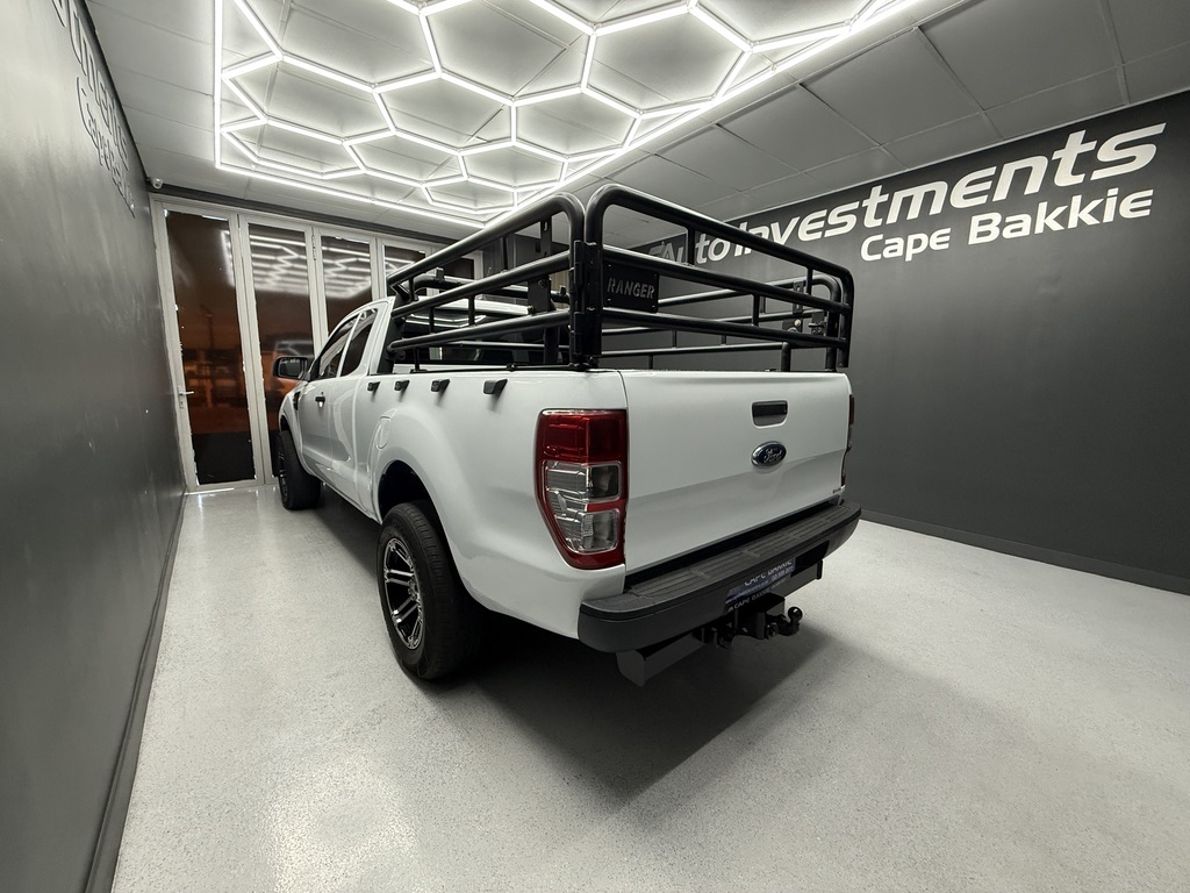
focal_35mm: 14
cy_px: 446
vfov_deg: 85.7
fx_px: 481
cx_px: 595
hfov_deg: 102.1
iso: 250
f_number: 2.2
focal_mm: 2.22
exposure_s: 1/100
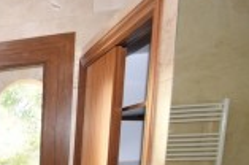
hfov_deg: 26.3
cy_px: 223
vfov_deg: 23.7
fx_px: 338
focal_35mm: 49
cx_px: -143
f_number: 4.5
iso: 400
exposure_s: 1/80
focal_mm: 10
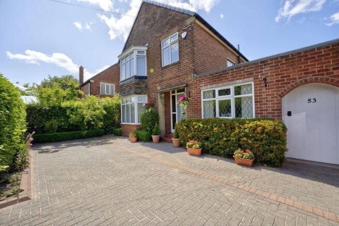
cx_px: 170
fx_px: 138
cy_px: 113
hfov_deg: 101.9
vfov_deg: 78.9
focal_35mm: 15
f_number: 13
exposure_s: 1/320
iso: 400
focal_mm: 14.6
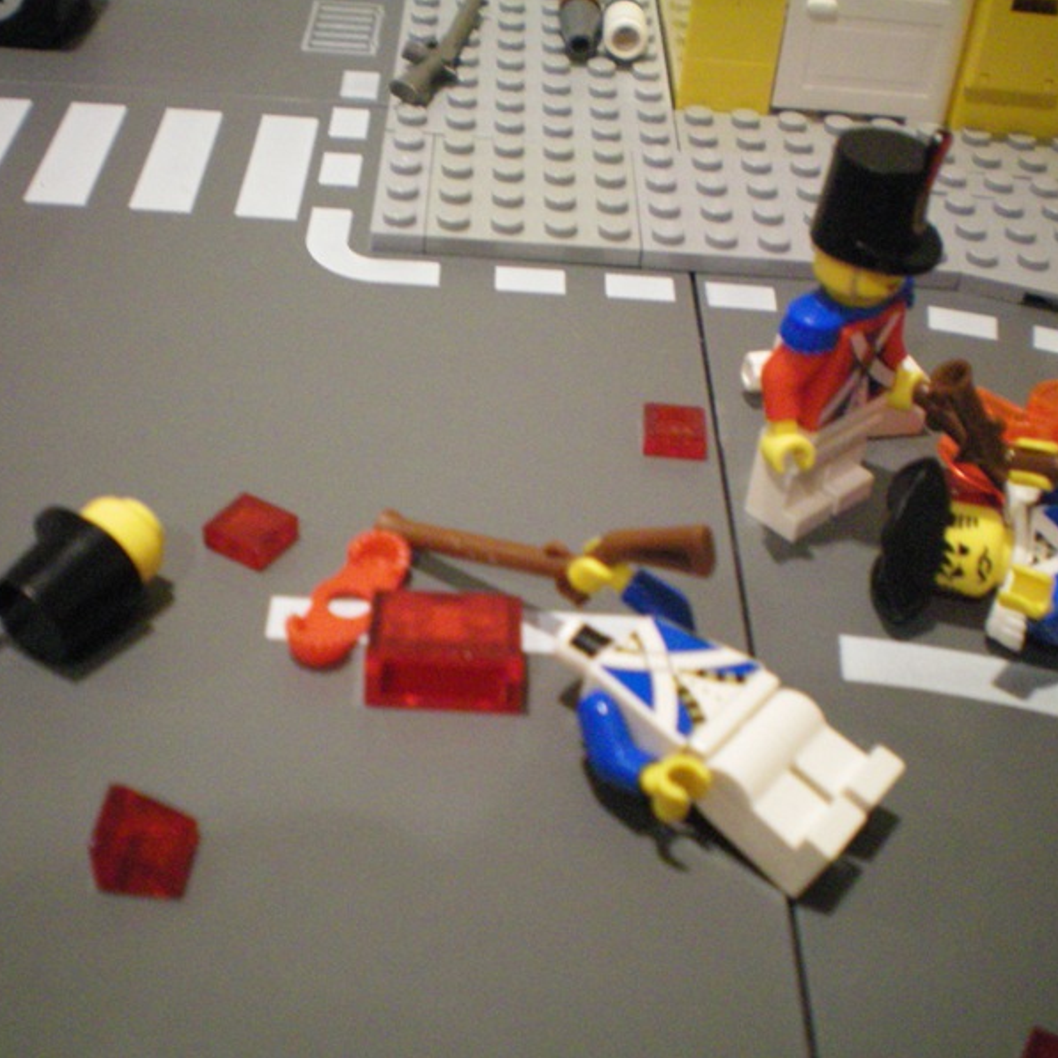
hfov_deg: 37.6
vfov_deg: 37.6
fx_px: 1556
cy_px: 528
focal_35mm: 45
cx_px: 526
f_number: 3.1
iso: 400
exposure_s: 1/20
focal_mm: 6.3
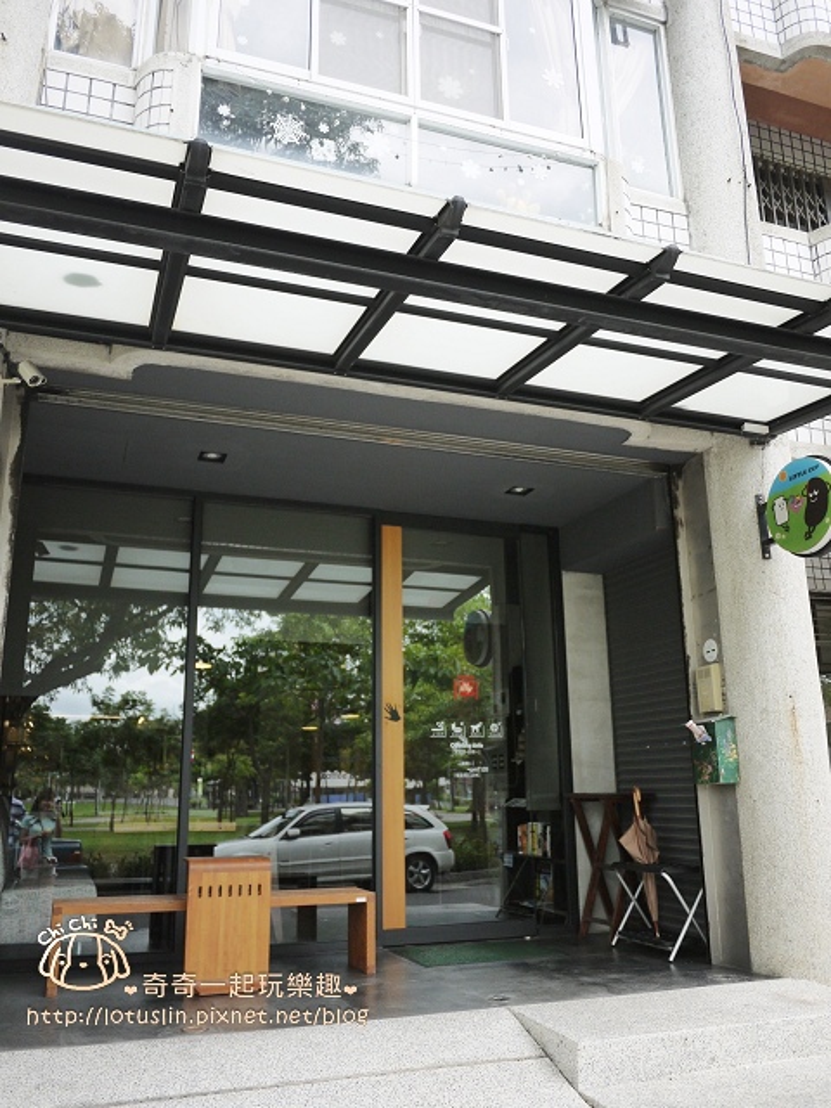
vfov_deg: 63.4
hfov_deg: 49.7
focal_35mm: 28
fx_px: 896
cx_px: 416
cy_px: 554
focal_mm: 14
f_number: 2.5
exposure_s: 1/640
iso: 100
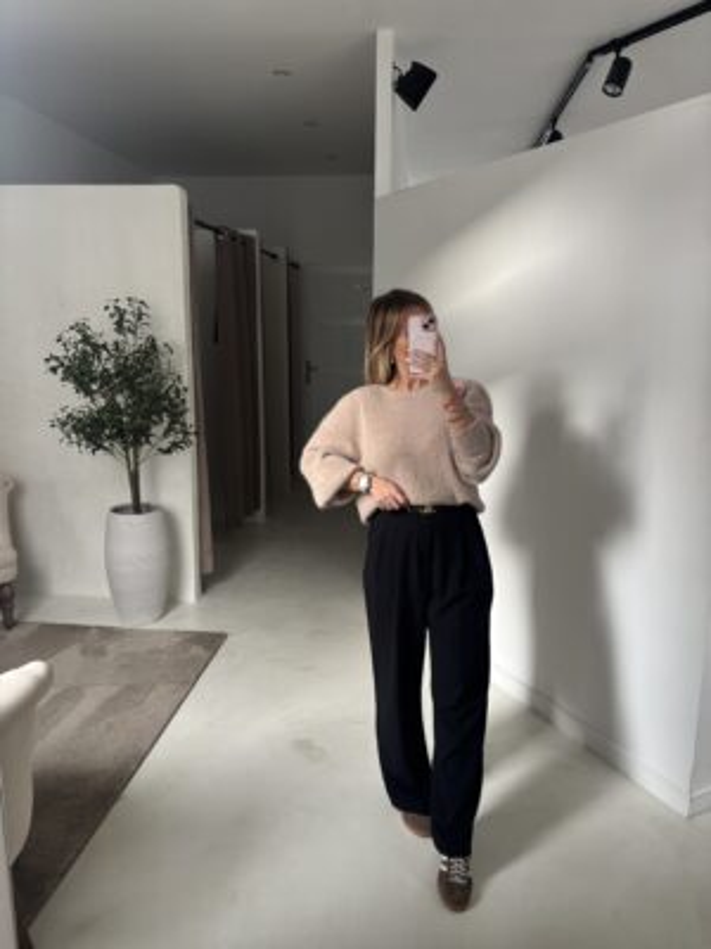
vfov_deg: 67.3
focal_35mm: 26
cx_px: 356
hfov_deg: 53.1
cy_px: 474
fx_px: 712
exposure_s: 1/93
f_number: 1.6
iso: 125
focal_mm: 5.96
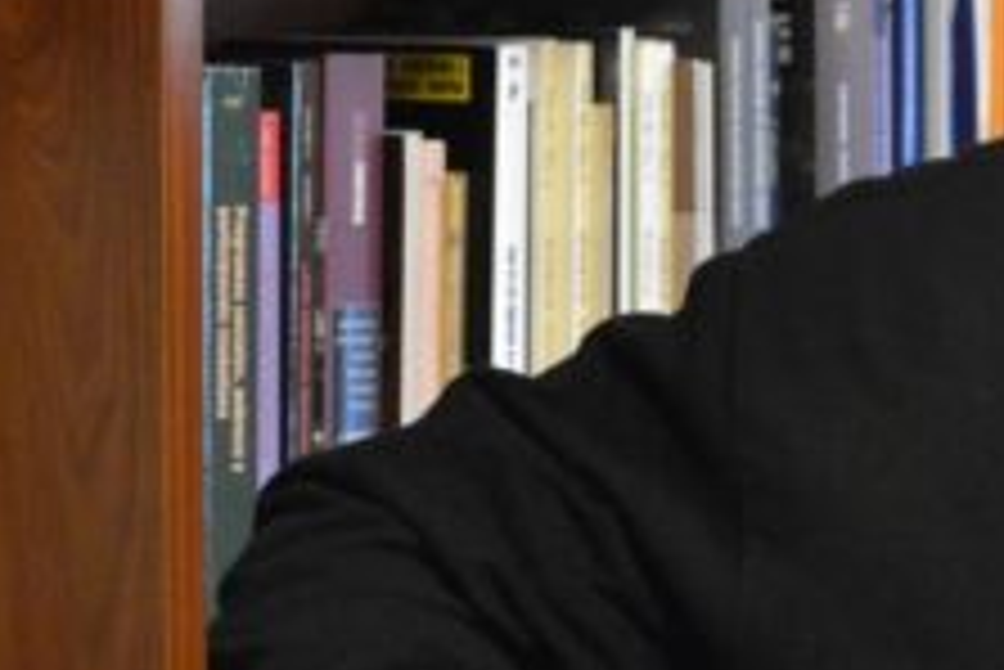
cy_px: 166
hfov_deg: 12.2
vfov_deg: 8.3
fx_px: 4604
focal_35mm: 165
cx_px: 1211
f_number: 4.8
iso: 2200
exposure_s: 1/15
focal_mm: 32
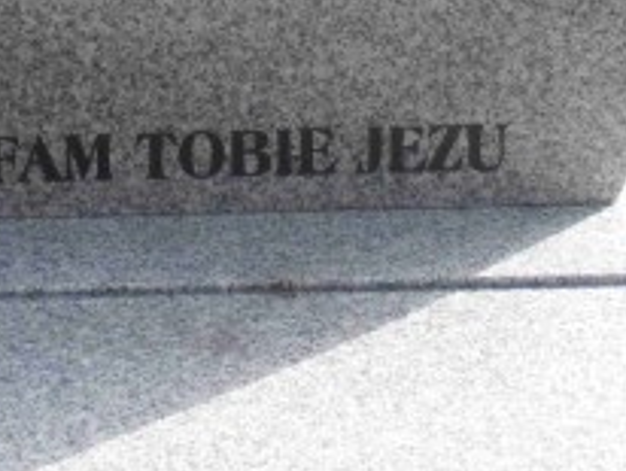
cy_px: -243
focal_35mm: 214
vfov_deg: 6.9
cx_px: 97
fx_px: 3875
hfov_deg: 9.2
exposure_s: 1/200
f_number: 4.8
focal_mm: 12.29
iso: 80
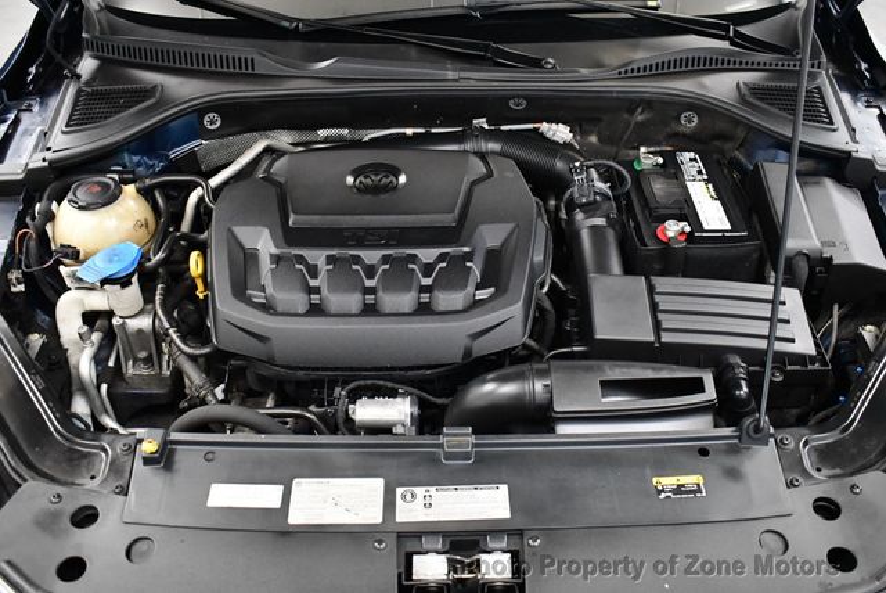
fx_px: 887
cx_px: 443
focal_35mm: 36
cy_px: 296
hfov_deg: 53.1
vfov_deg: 36.9
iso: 3200
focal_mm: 18
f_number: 3.5
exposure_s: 1/125
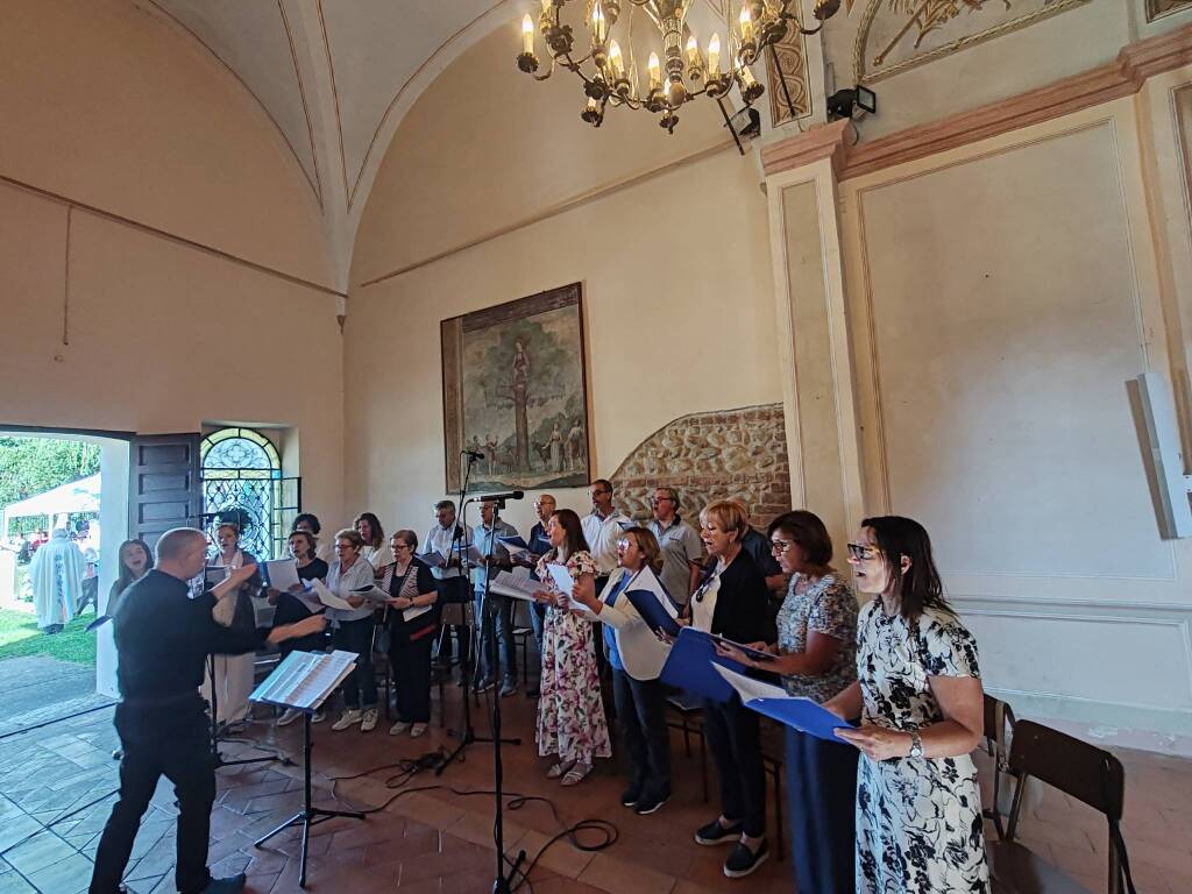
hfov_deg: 94.5
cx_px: 596
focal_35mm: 16
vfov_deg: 78.1
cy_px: 447
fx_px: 551
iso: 80
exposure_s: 1/33
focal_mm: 1.96
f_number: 2.2
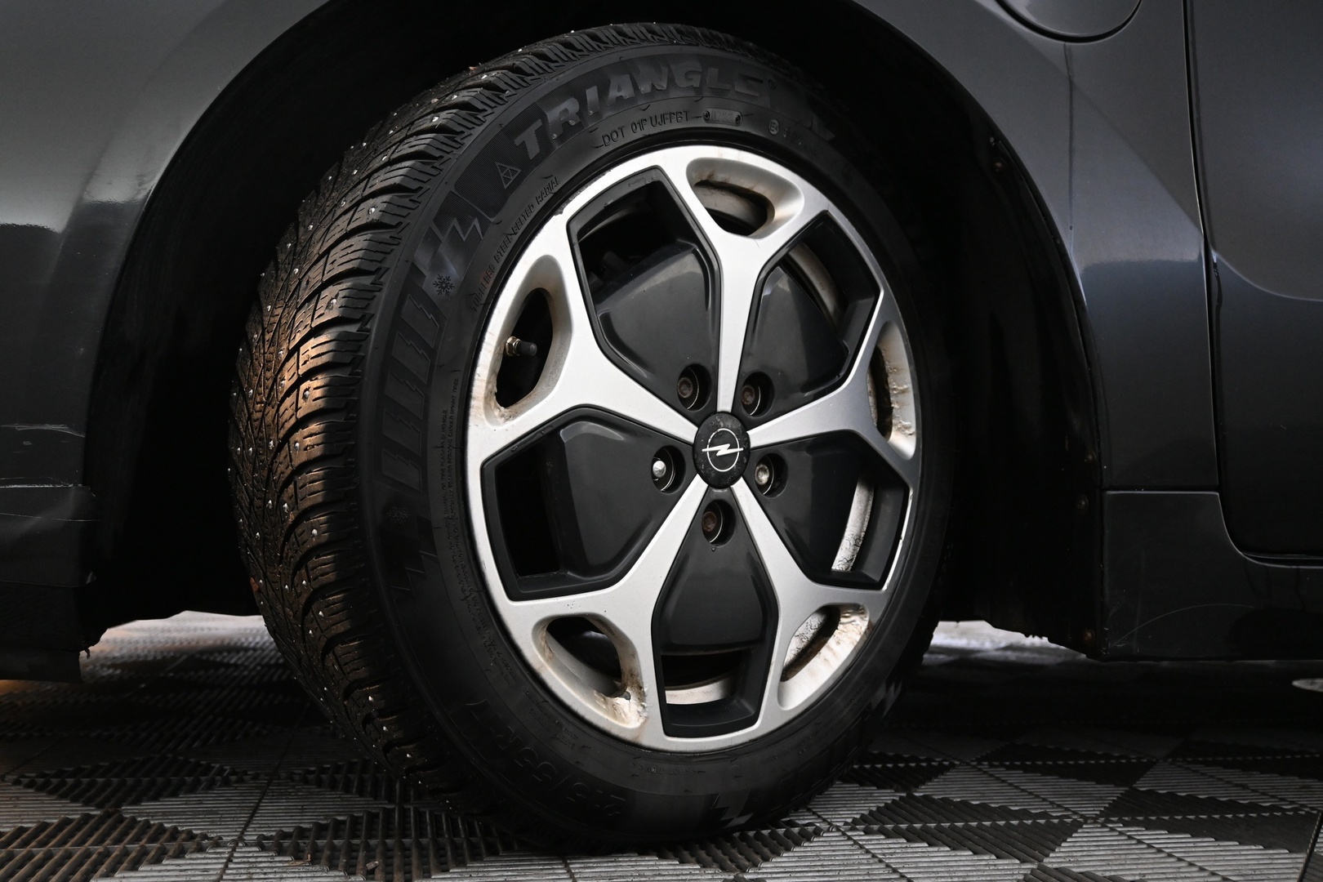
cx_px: 662
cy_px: 441
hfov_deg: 59.5
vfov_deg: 41.7
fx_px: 1158
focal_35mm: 32
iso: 2000
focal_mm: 21
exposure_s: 1/30
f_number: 4
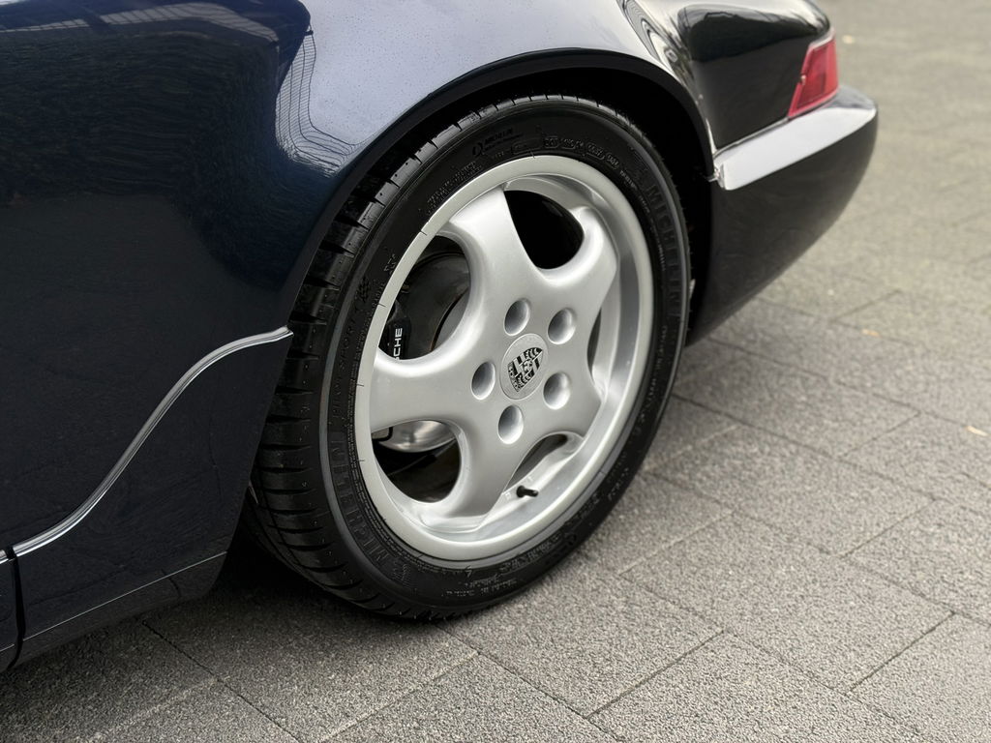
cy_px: 372
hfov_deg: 39.7
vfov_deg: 30.3
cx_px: 496
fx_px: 1374
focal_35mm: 48
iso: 160
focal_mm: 6.76
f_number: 1.78
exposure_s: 1/83
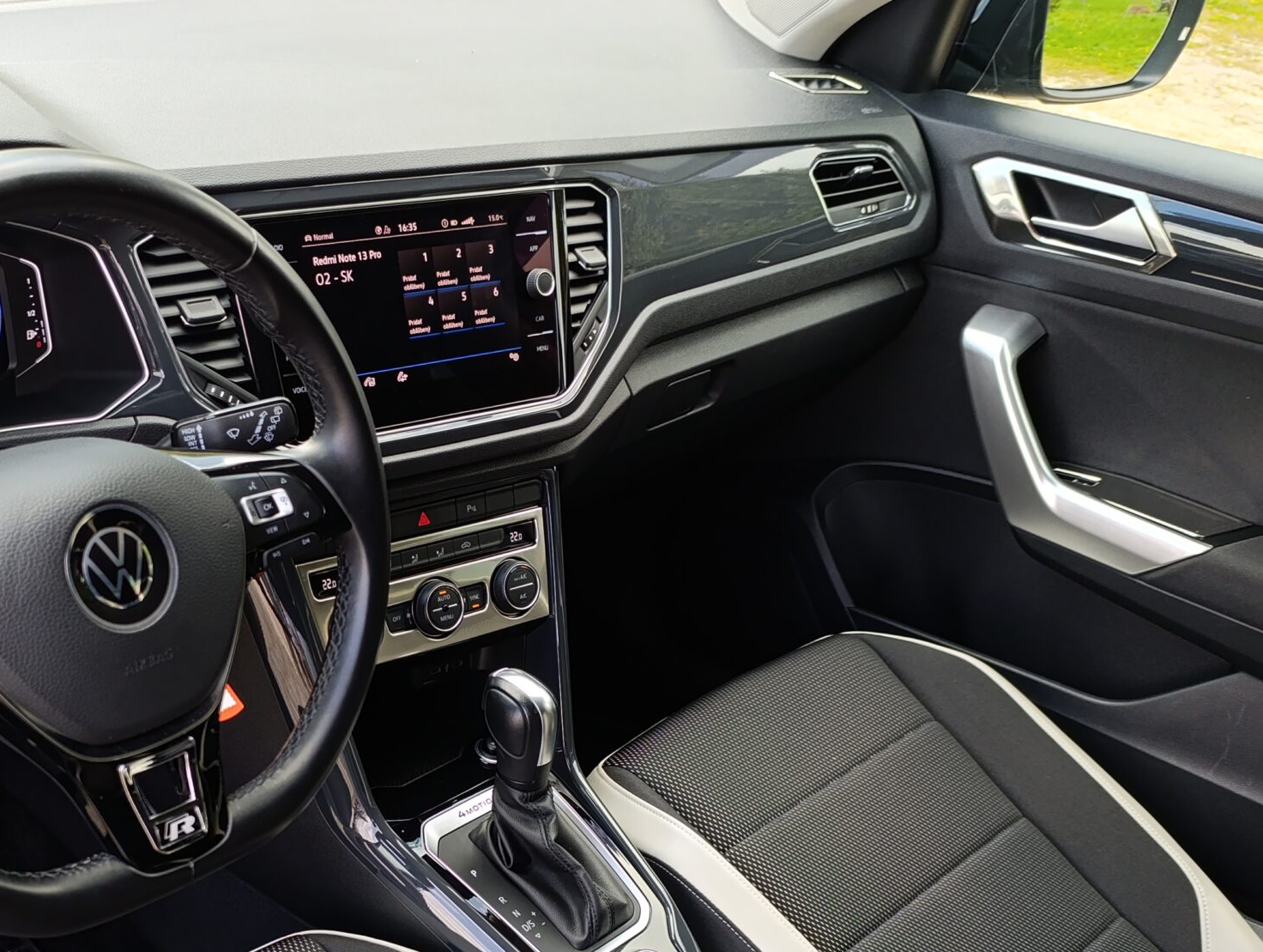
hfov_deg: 45.2
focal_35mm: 40
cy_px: 763
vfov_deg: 34.9
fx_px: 1462
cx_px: 318
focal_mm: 6.14
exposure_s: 1/100
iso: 200
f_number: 1.6
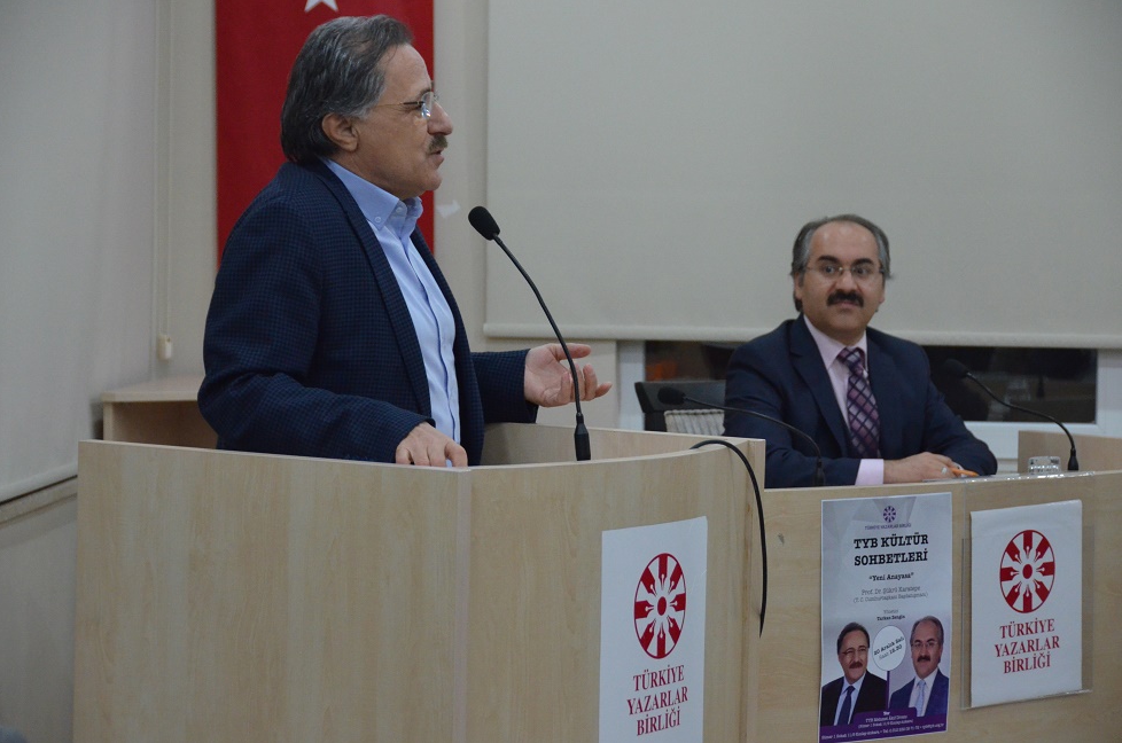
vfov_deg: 11.0
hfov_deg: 16.6
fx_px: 3857
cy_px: 372
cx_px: 559
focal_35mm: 124
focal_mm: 82
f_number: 5
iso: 3200
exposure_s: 1/100
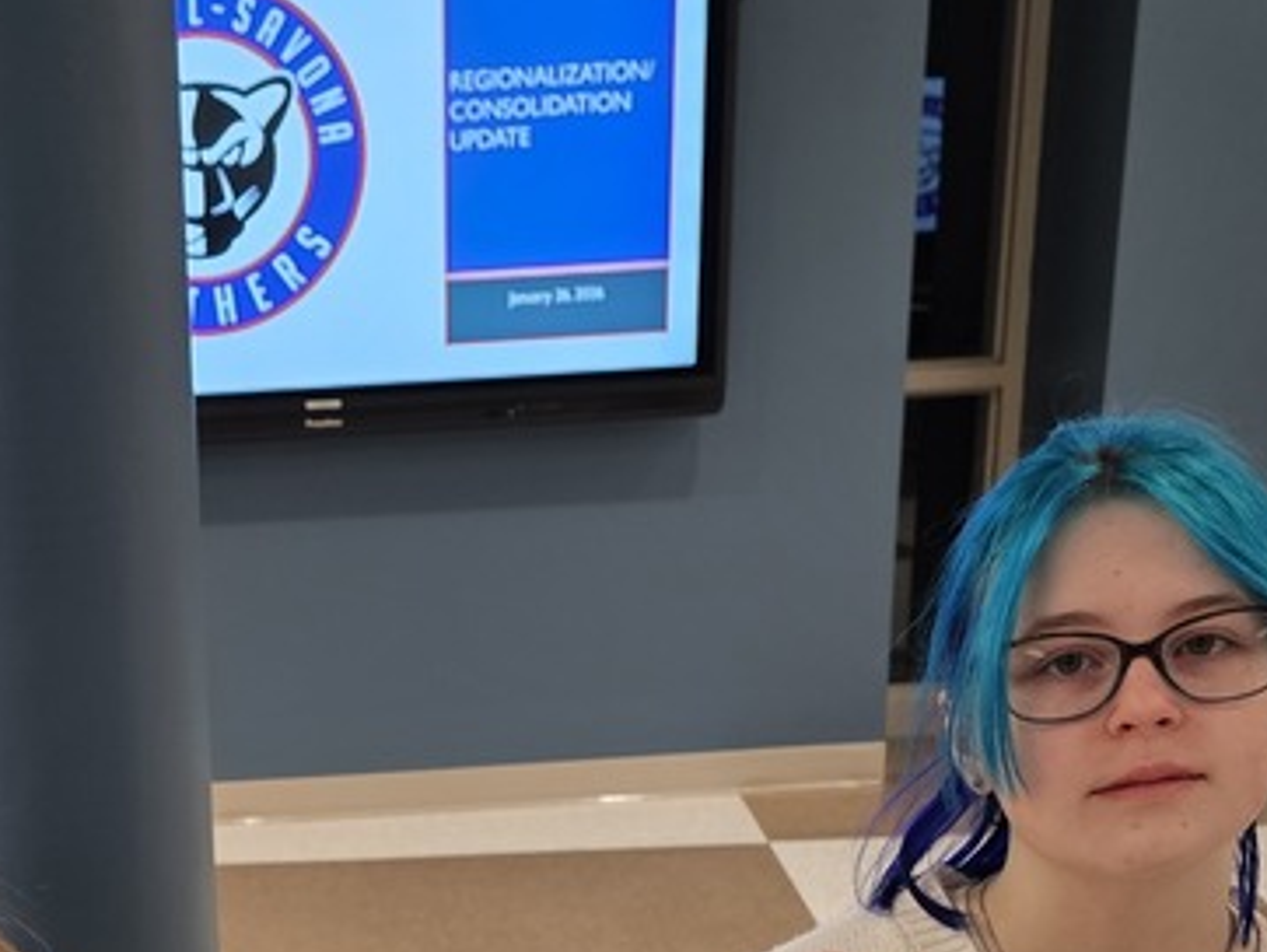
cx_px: 200
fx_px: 2381
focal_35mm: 65
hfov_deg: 28.9
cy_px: 1166
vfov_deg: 21.0
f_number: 1.7
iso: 160
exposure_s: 1/120
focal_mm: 6.3
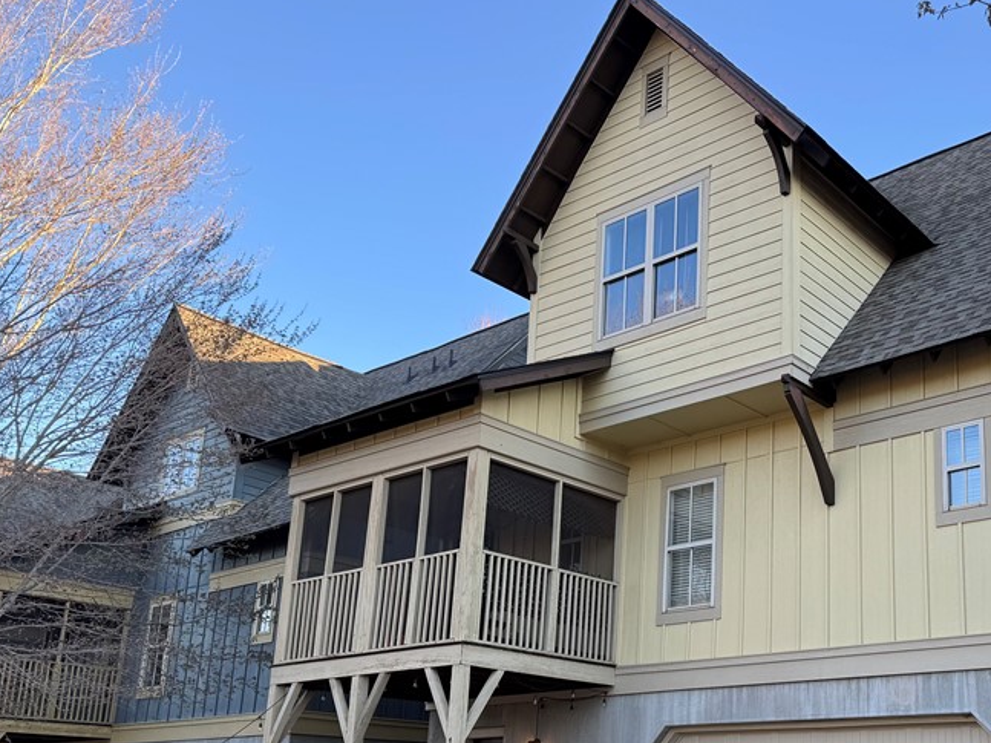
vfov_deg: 36.9
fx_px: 1088
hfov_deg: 47.1
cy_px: 548
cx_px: 747
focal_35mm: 38
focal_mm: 6.76
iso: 80
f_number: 1.78
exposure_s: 1/481
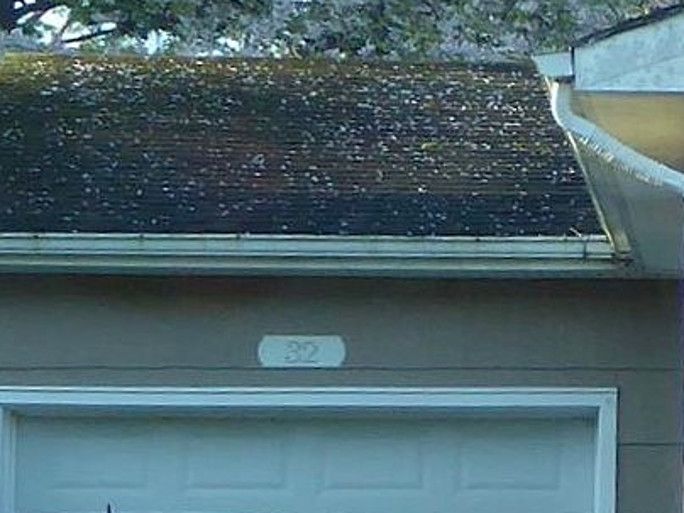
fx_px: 4604
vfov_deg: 6.4
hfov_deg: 8.2
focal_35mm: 233
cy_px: 314
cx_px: 1198
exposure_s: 1/125
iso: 100
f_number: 3.7
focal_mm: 6.3
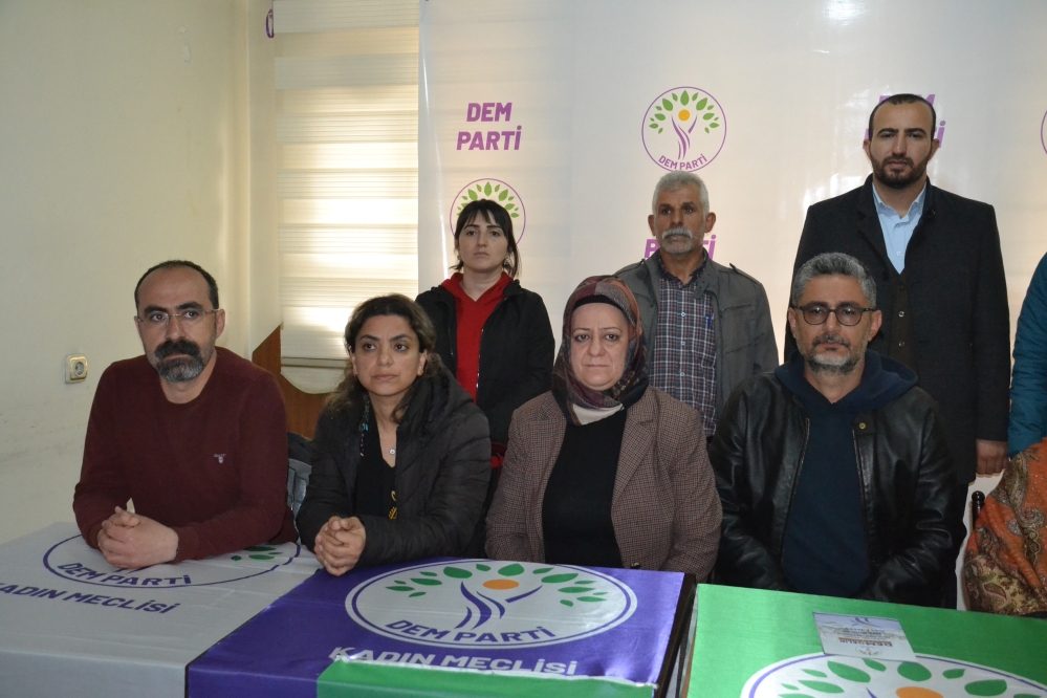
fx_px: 1134
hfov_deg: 49.6
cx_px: 524
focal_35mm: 39
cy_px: 349
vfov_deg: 34.2
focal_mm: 26
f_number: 3.8
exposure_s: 1/60
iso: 3200
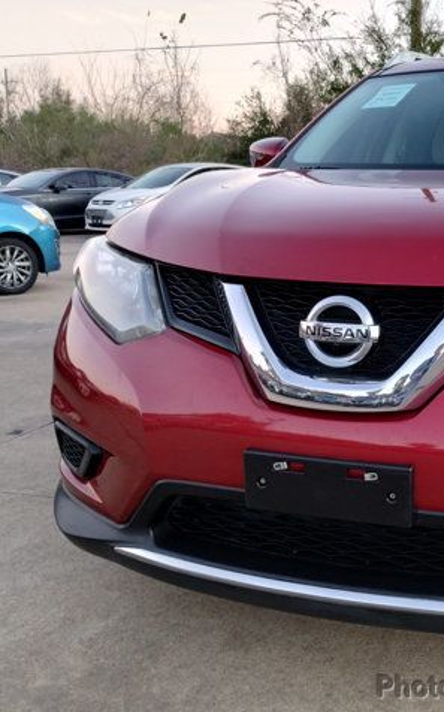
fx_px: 775
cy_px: 357
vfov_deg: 49.3
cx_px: 431
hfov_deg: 30.0
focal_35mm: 40
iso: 400
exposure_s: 1/30
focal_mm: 4.27
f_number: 1.8
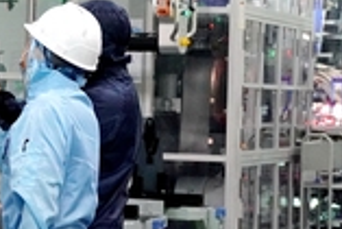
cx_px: -13
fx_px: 1740
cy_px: 92
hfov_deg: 11.1
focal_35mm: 183
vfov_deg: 7.5
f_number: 5
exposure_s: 1/125
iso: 6400
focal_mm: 48
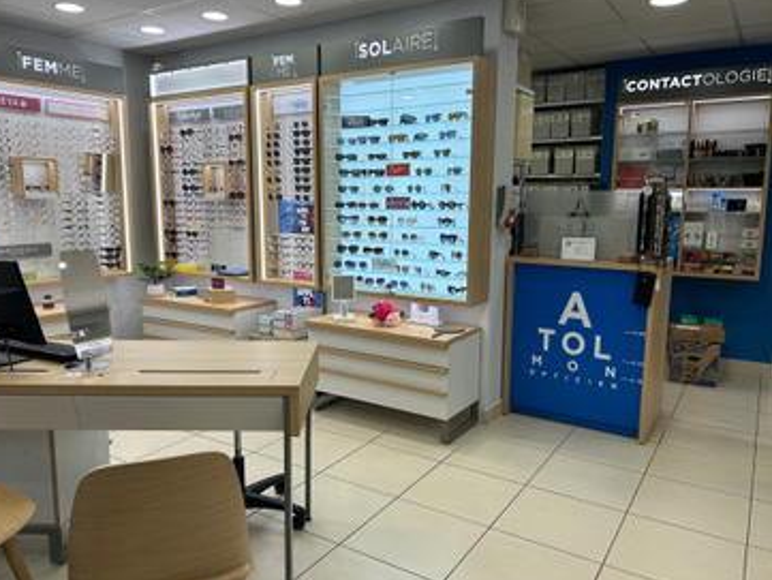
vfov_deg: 51.4
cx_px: 373
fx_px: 602
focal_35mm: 27
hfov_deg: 65.3
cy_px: 286
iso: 40
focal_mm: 5.7
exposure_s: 1/268
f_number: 1.5
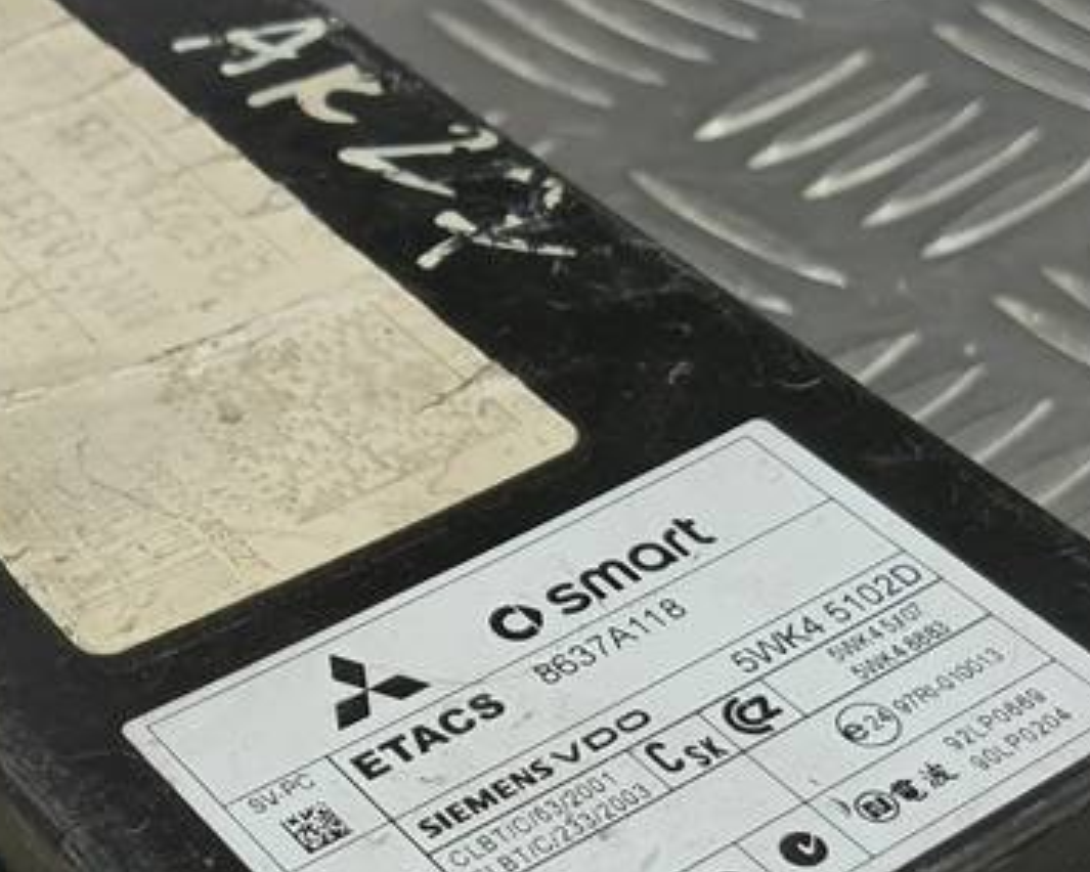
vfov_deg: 19.9
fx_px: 2452
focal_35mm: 76
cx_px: 350
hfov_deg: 24.9
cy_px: 706
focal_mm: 4.11
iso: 119
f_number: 1.6
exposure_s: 1/50
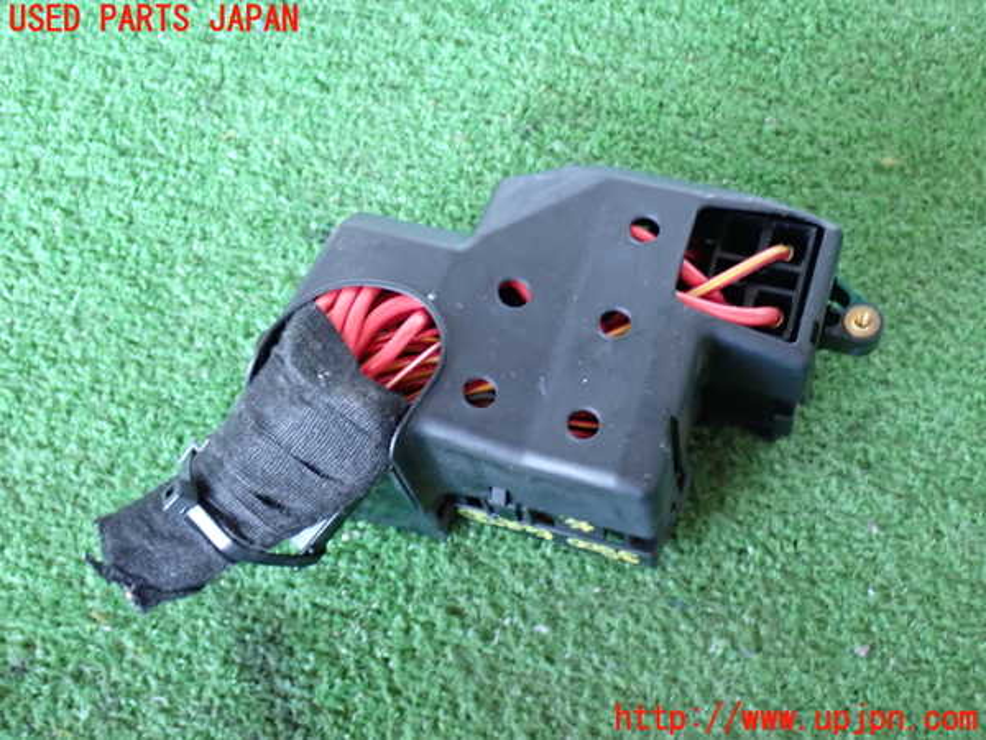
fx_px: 1339
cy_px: 370
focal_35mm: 47
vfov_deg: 30.9
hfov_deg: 40.4
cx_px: 493
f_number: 3.1
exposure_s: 1/25
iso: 800
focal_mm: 8.4
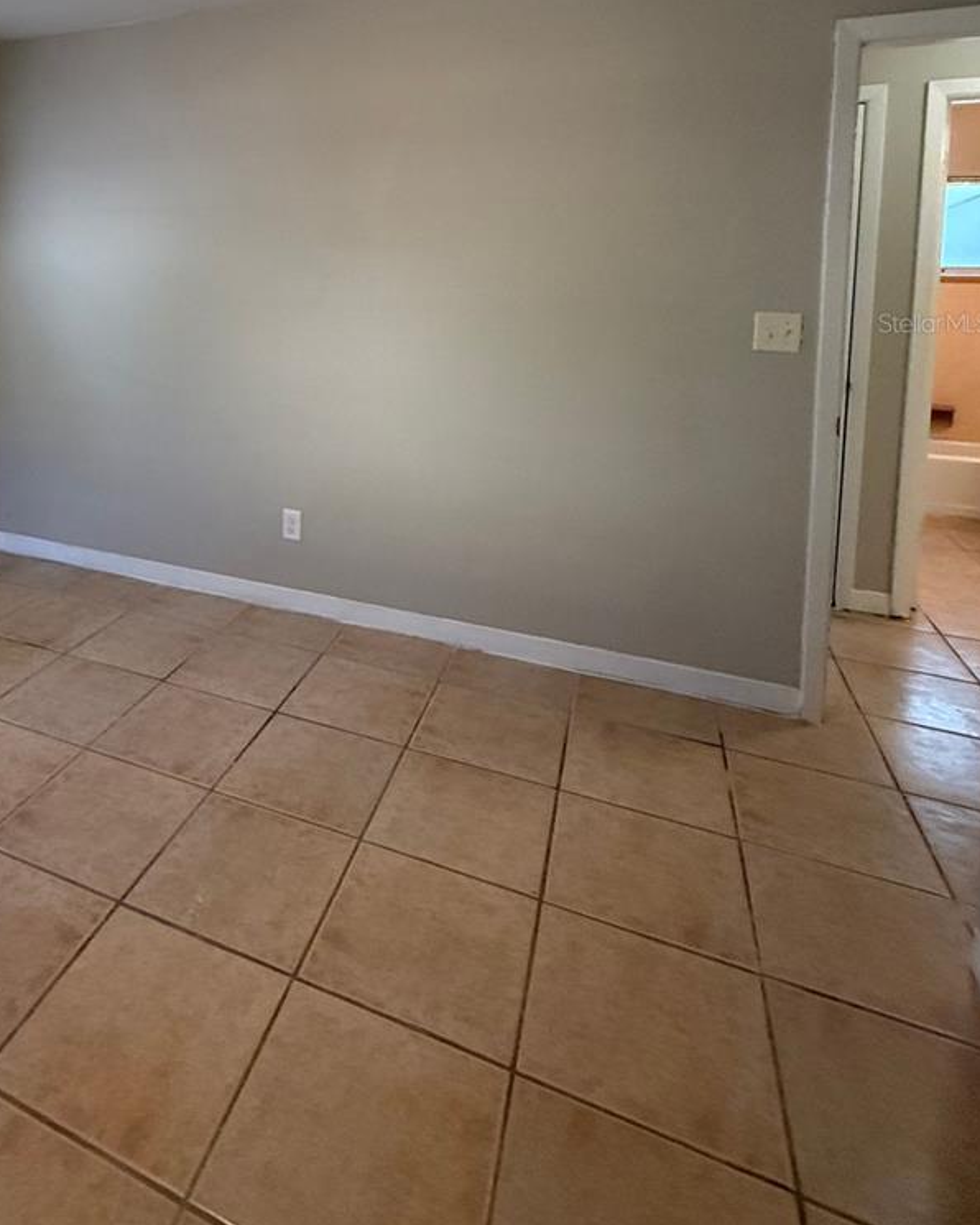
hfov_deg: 60.0
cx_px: 255
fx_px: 798
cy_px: 322
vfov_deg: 70.5
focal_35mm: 22
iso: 640
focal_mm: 2.22
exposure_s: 1/120
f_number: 2.2
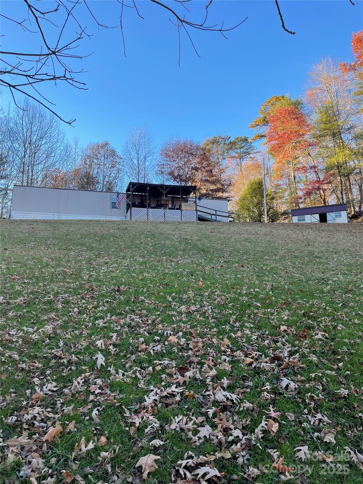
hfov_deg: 53.1
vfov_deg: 67.3
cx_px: 182
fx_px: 364
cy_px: 242
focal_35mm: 26
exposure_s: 1/458
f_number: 1.6
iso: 32
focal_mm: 4.2
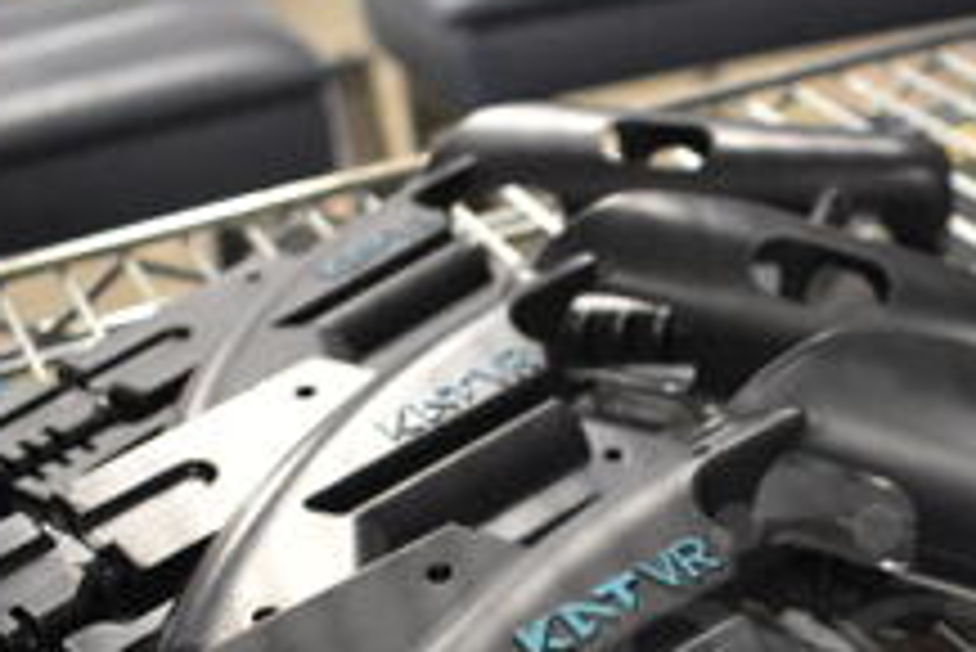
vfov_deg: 17.4
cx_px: 877
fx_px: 2062
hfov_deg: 25.8
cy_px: 710
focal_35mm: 76
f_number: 3.5
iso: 6400
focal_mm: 18
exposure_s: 1/125
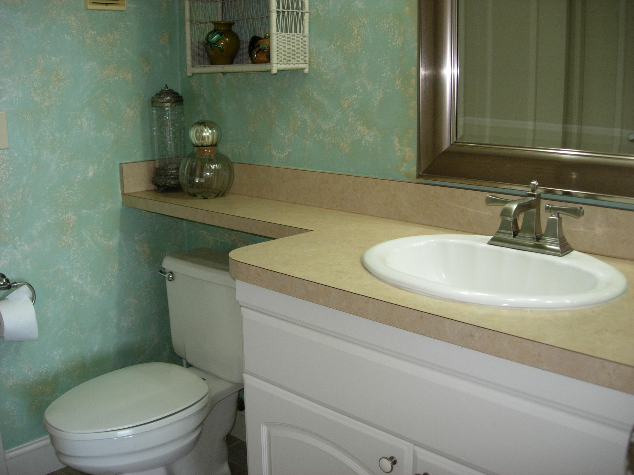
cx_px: 317
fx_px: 696
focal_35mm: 38
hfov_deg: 49.0
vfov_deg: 37.7
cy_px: 238
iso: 79
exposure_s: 1/47.9
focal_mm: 7.8
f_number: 2.8
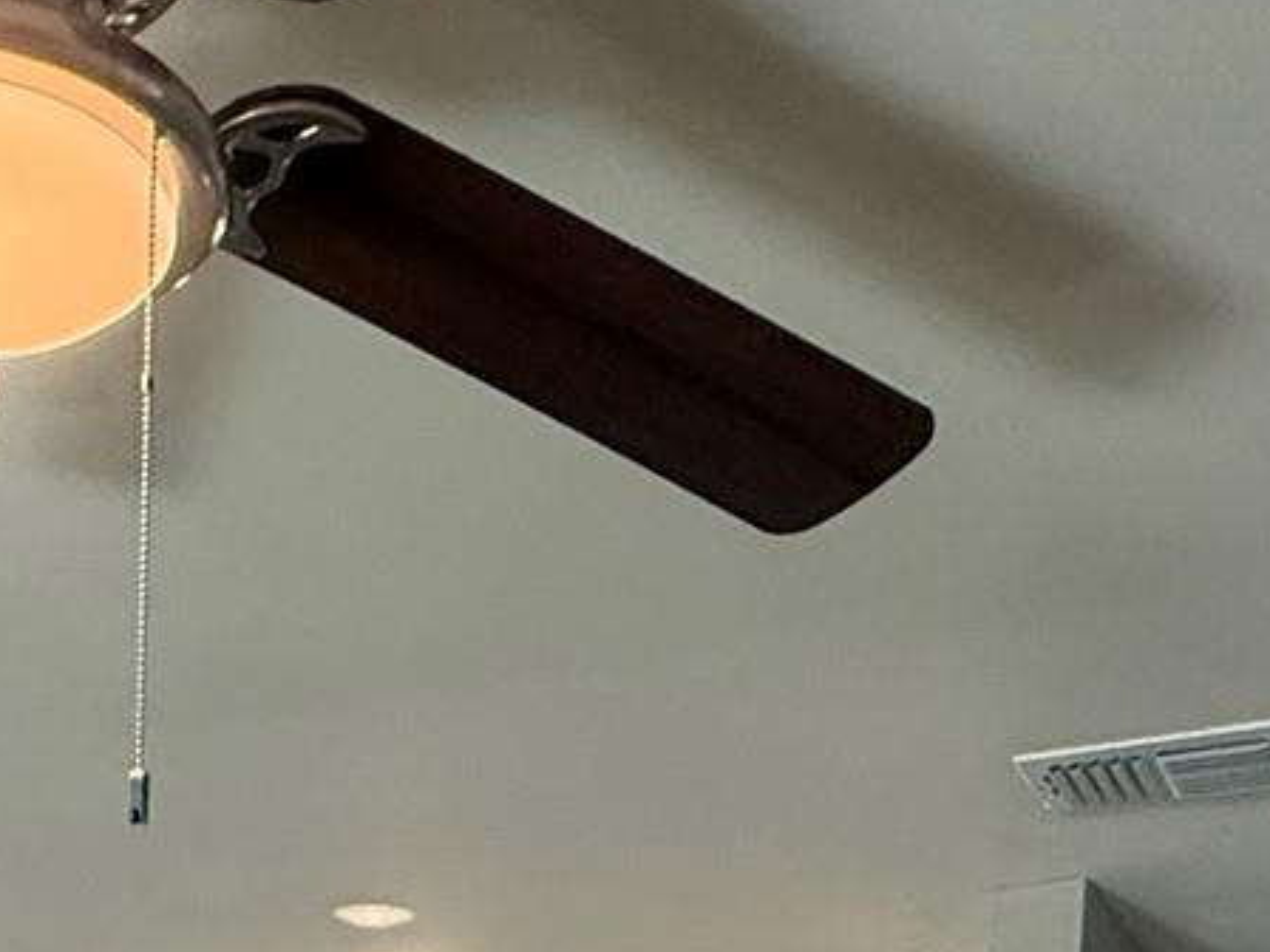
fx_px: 2348
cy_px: 1731
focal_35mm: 64
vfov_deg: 18.0
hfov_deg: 29.9
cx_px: 349
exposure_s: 1/120
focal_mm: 2.22
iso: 500
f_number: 2.2
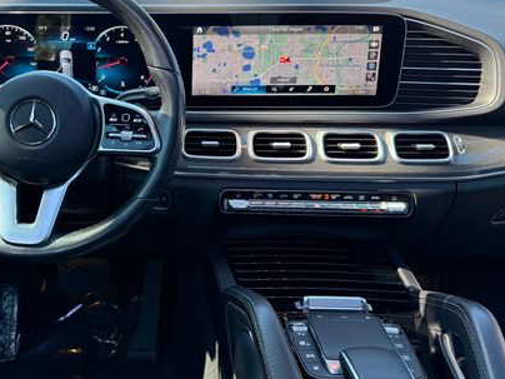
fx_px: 554
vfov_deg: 37.7
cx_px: 148
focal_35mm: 38
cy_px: 164
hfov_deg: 47.7
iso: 125
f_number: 1.78
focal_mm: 6.76
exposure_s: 1/243
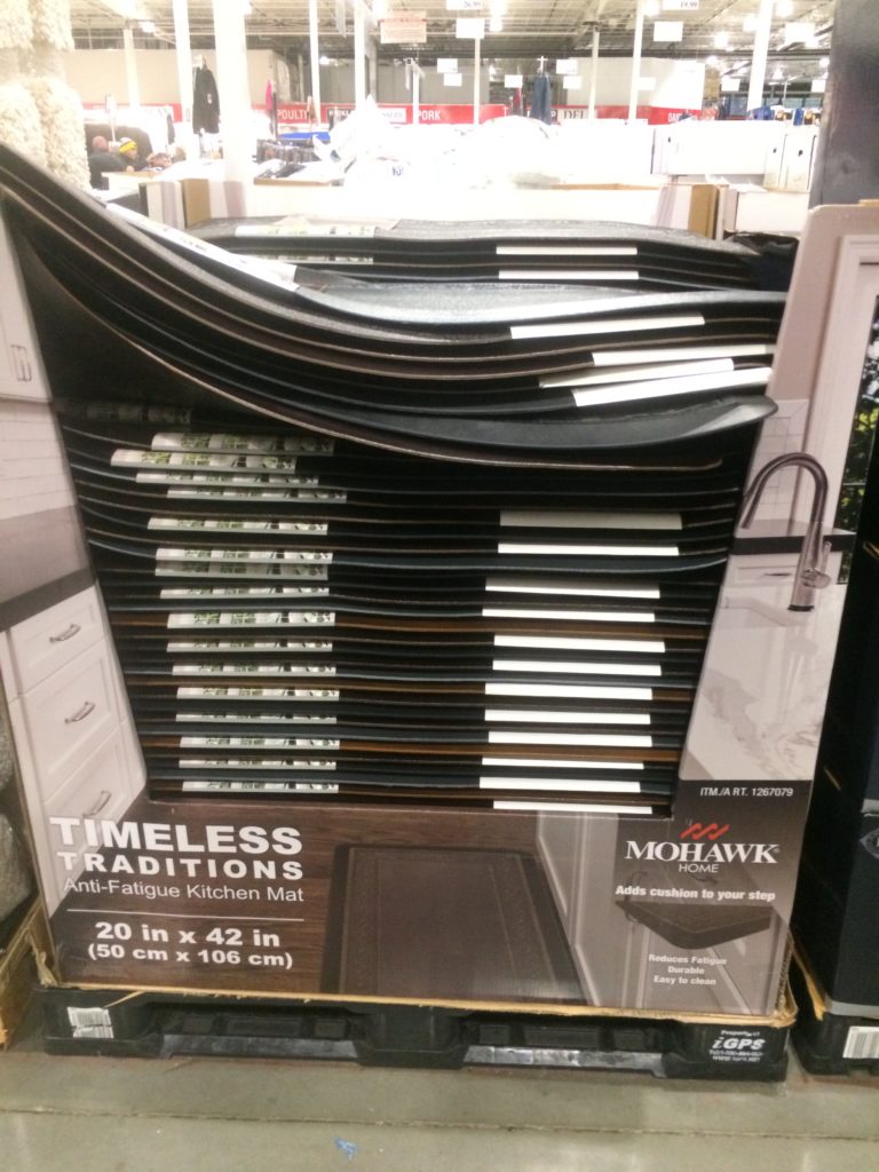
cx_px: 440
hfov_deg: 48.2
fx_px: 982
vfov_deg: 61.7
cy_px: 586
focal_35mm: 29
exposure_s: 1/33
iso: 200
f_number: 2.2
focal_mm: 4.15
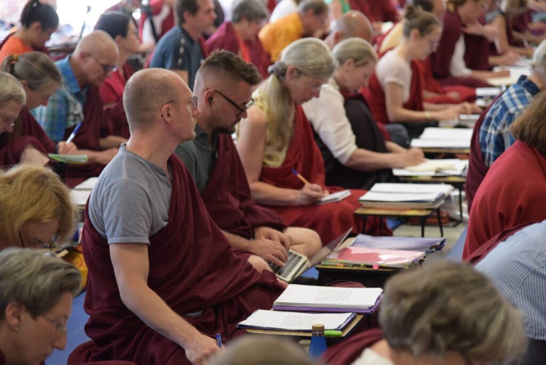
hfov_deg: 17.1
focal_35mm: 120
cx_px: 273
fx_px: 1821
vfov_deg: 11.4
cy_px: 182
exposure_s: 1/100
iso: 1600
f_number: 4
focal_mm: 120
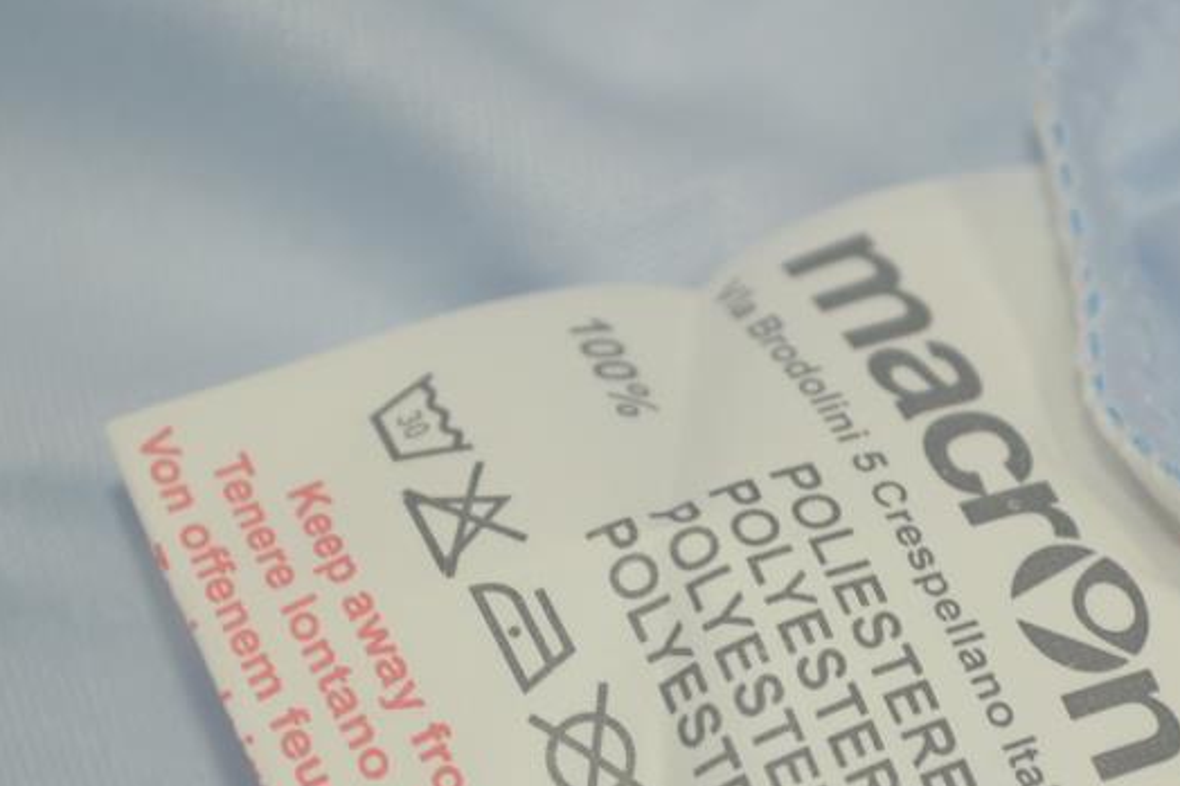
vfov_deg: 8.1
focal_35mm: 170
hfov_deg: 12.1
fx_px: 5571
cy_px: 624
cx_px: 880
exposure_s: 1/100
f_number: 5.6
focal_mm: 55
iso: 200
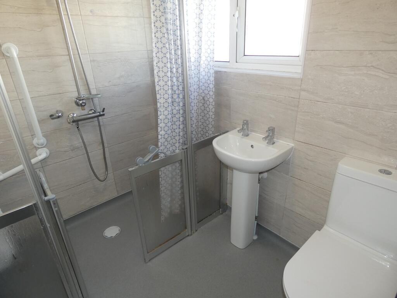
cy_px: 149
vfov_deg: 66.0
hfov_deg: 81.7
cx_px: 198
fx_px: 229
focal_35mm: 20
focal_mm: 3.6
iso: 125
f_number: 2.8
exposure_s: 1/60
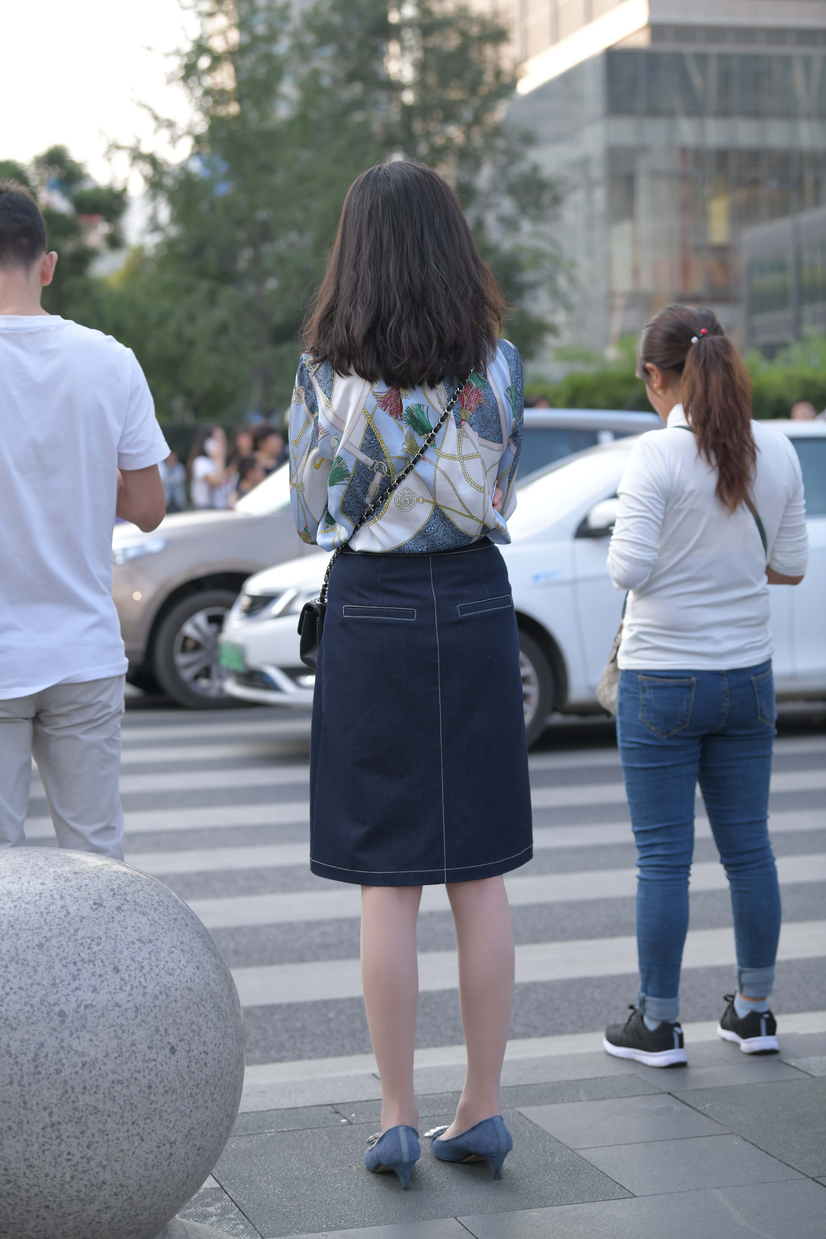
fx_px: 2409
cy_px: 620
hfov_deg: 19.5
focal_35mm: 70
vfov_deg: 28.8
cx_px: 413
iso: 500
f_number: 4
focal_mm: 70
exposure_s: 1/800
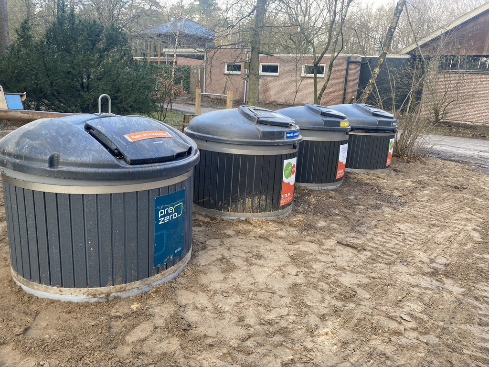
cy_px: 184
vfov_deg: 53.1
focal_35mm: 26
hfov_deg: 67.3
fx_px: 367
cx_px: 244
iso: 50
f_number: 1.8
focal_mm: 4.25
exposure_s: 1/122
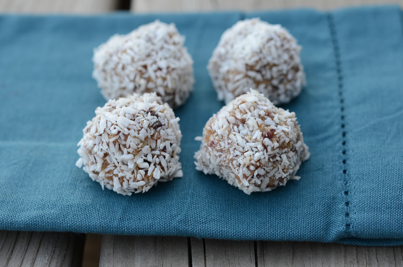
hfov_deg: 22.7
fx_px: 1005
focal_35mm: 90
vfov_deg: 15.1
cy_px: 134
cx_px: 202
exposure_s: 1/125
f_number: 4.5
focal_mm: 60
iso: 200
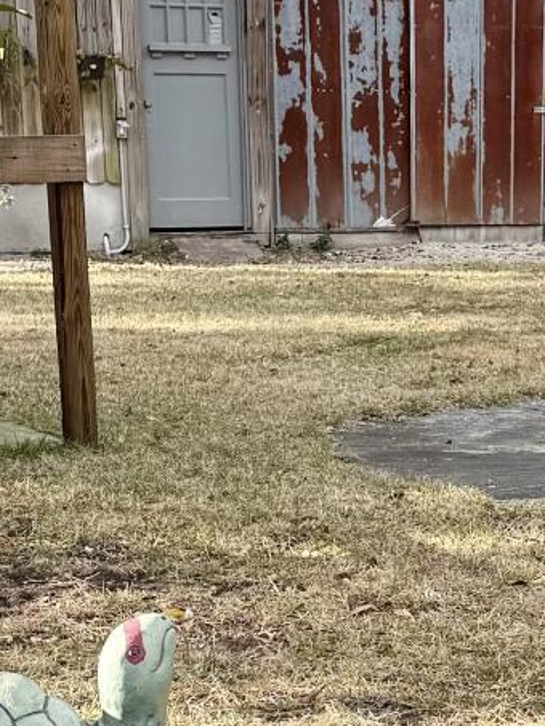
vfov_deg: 18.3
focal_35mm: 106
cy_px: 612
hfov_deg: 13.8
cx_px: 523
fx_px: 2224
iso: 80
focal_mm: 6.76
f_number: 1.78
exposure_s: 1/539
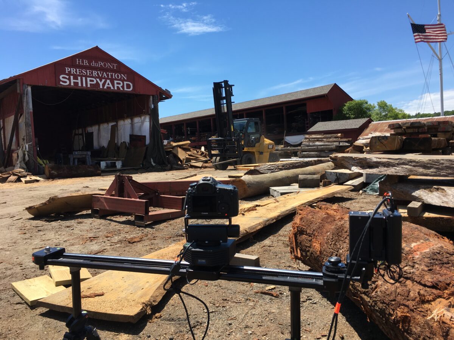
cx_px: 227
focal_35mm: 29
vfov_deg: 48.2
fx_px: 380
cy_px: 170
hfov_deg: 61.7
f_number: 2.2
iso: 25
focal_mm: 4.15
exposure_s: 1/1115
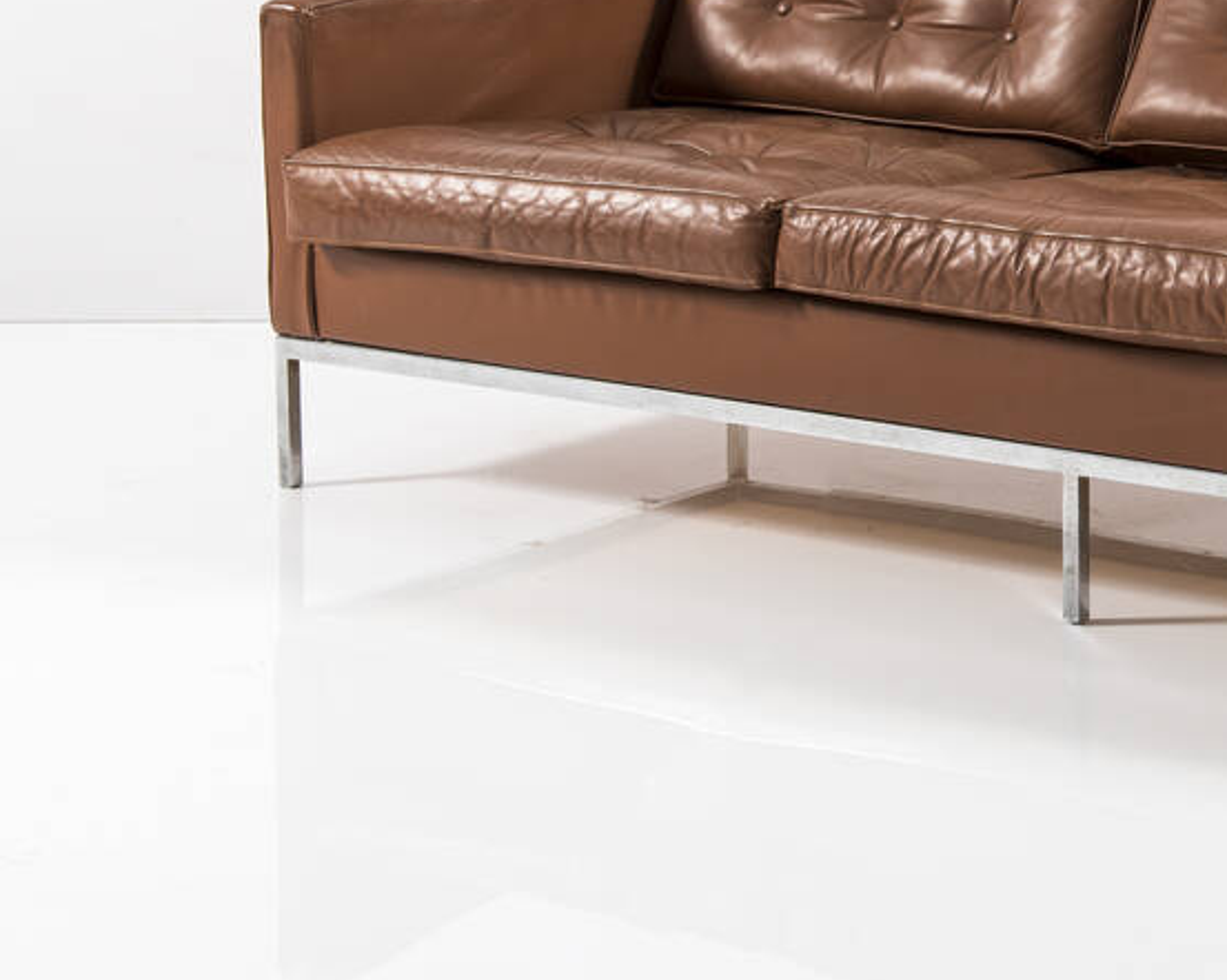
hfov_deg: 16.3
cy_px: 29
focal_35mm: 114
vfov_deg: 13.4
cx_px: 1390
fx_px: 4138
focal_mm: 48
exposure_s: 1/200
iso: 64
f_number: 13
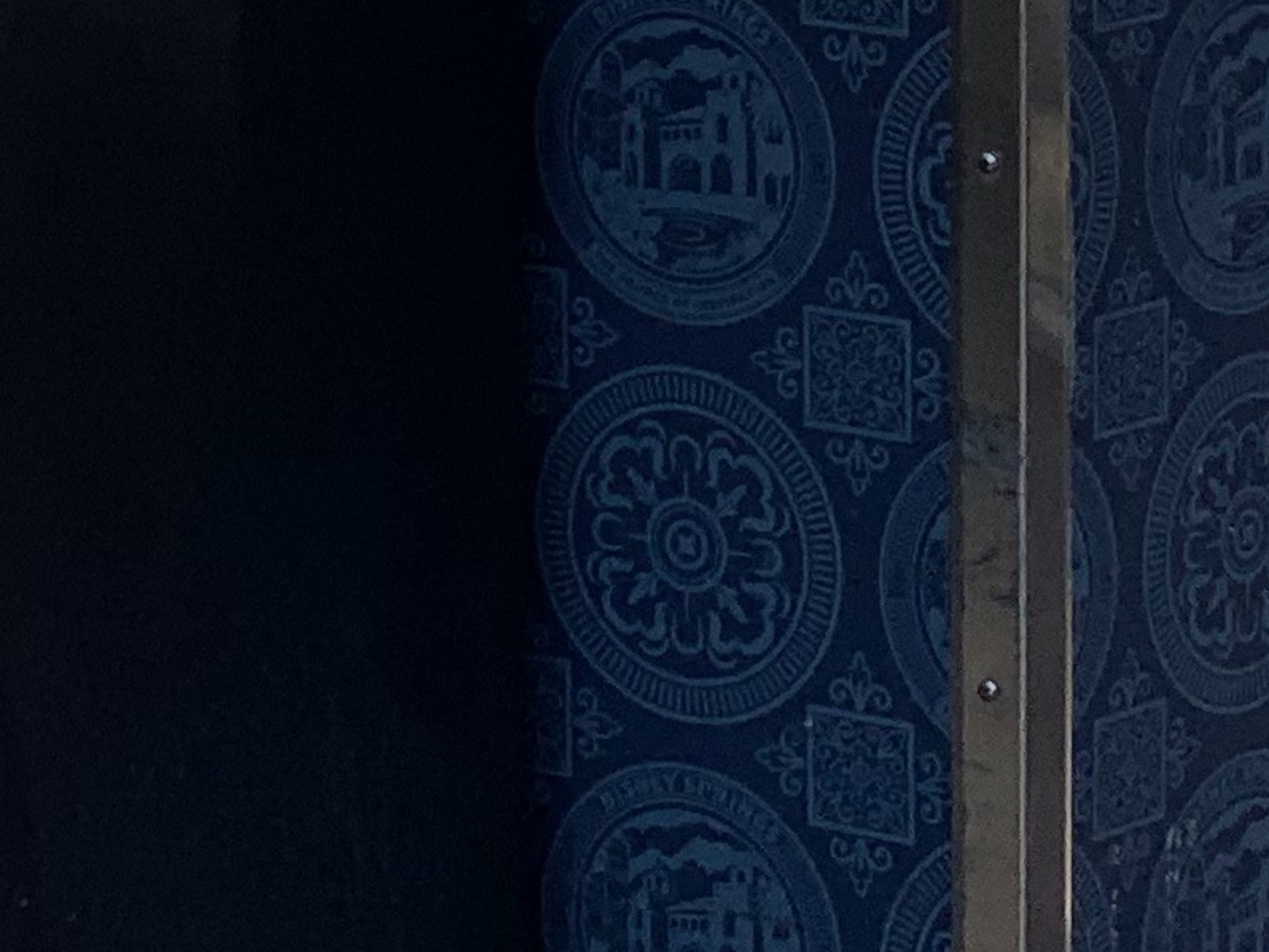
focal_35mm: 263
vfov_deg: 5.6
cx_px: -1137
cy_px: -395
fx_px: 9643
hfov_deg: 7.3
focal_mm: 6
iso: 16
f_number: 2.4
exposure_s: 1/786
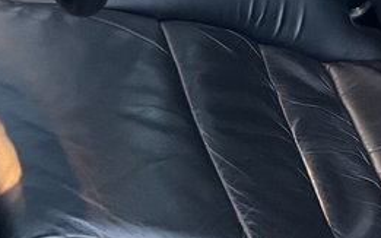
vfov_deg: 12.0
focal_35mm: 108
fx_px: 1121
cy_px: -9
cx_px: 482
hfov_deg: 18.1
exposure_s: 1/46
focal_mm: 5.1
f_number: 1.6
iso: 500
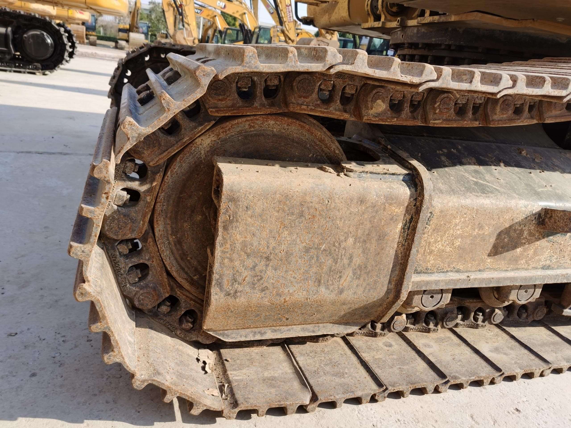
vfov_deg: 51.4
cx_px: 286
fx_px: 445
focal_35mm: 27
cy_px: 214
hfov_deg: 65.3
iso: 50
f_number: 1.6
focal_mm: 5.56
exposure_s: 1/2000
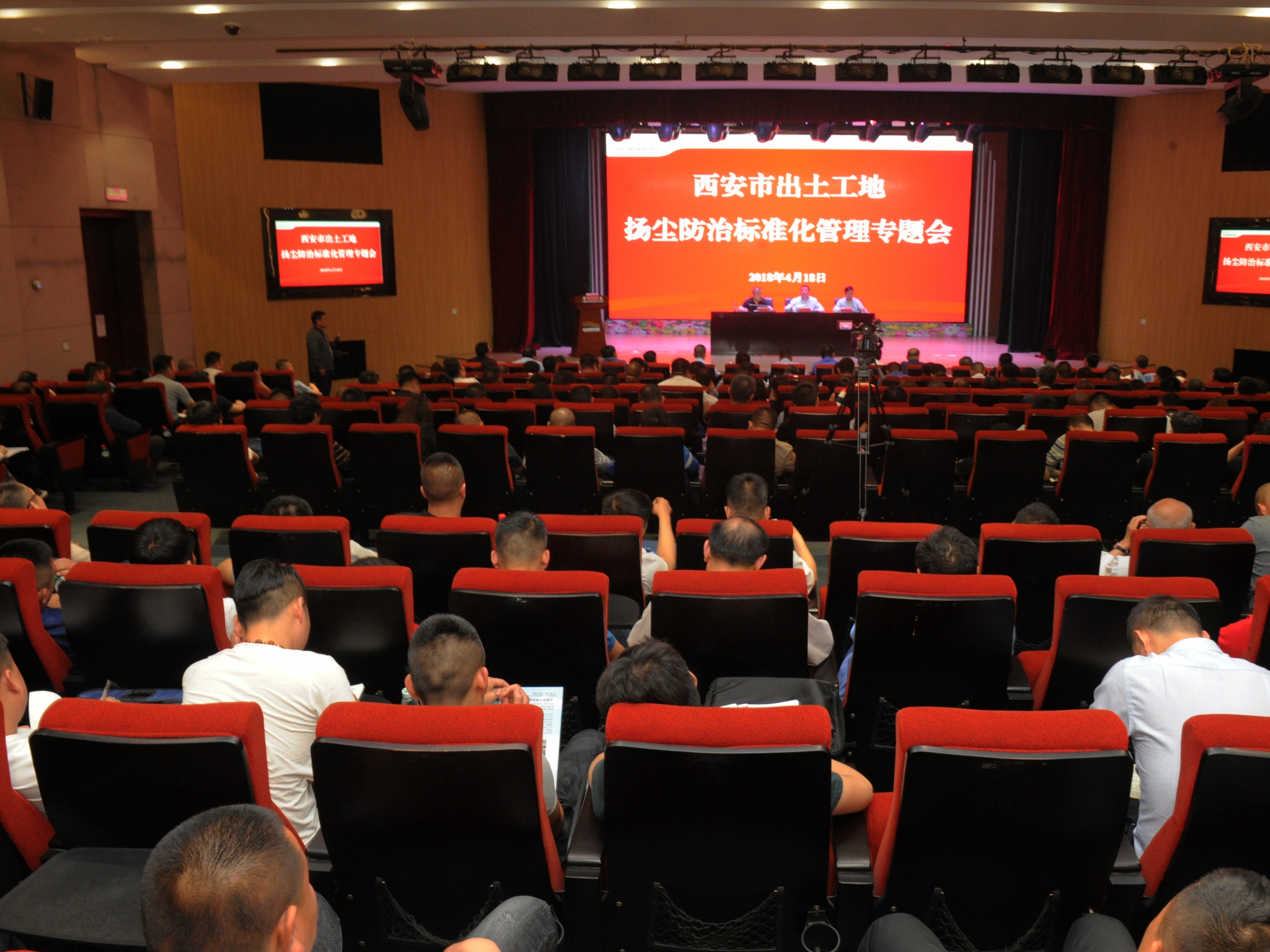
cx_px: 724
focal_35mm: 27
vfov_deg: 51.3
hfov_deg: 65.0
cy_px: 484
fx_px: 991
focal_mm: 24
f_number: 10
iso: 4000
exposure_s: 1/40
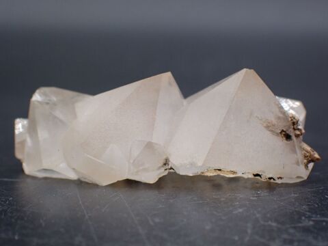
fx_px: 948
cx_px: 164
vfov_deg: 14.8
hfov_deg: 19.6
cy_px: 123
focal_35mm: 100
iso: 250
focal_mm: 18
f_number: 4.9
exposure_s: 1/400
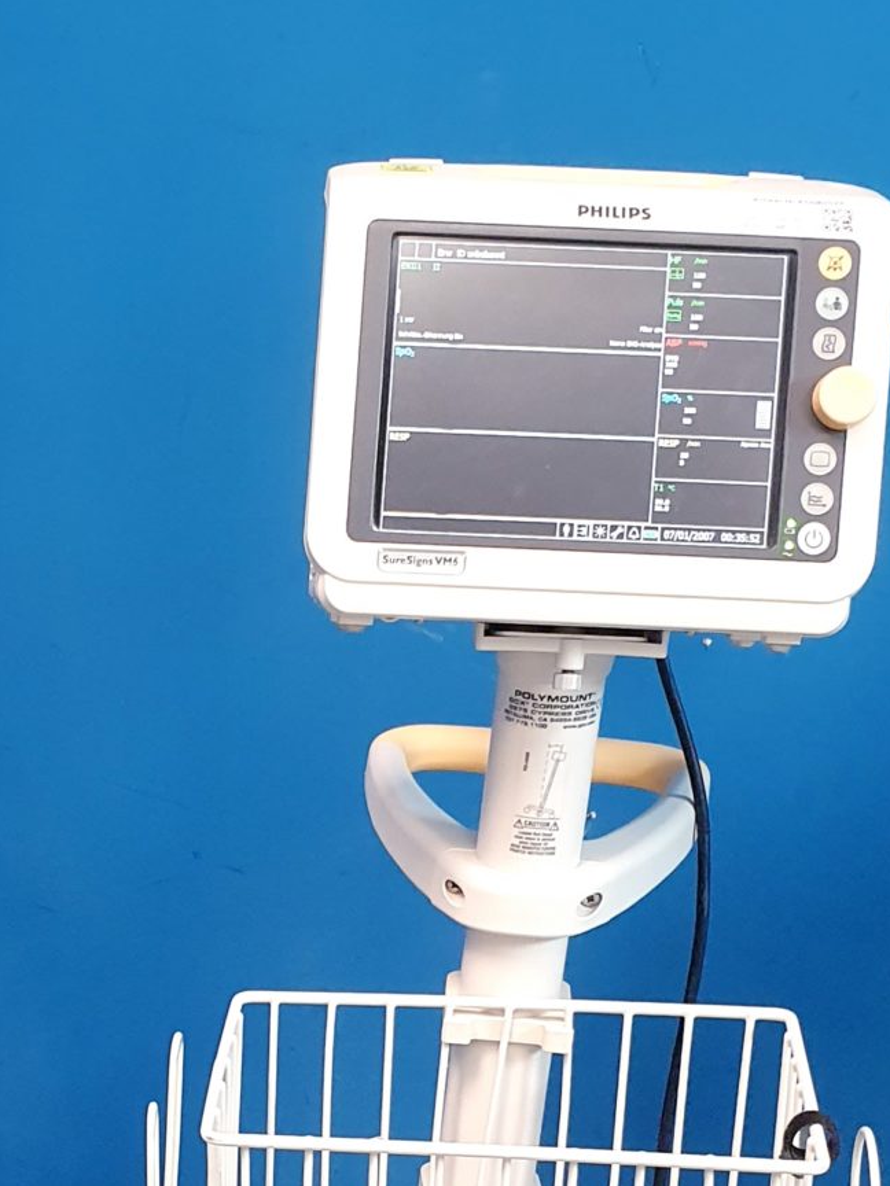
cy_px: 1159
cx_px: 16
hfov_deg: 18.7
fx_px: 2640
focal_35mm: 77
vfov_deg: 24.3
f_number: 2.4
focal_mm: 4.3
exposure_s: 1/33
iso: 320
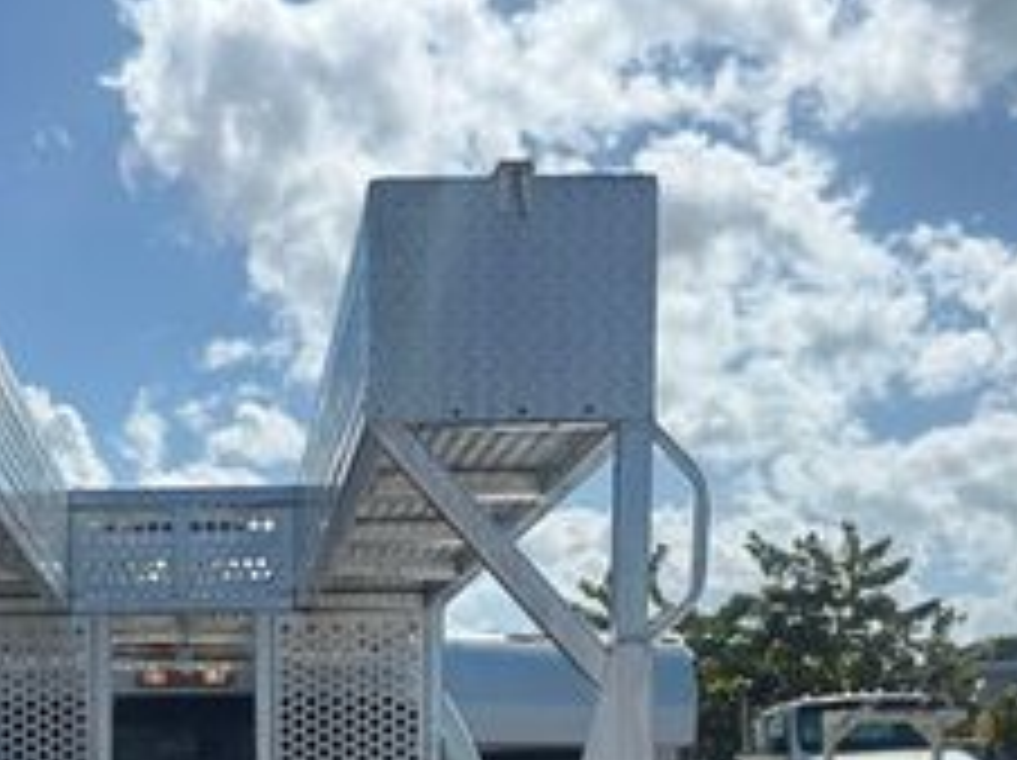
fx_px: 1996
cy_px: 850
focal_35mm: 68
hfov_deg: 27.7
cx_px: 140
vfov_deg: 20.5
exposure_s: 1/9091
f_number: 1.78
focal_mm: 6.76
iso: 80
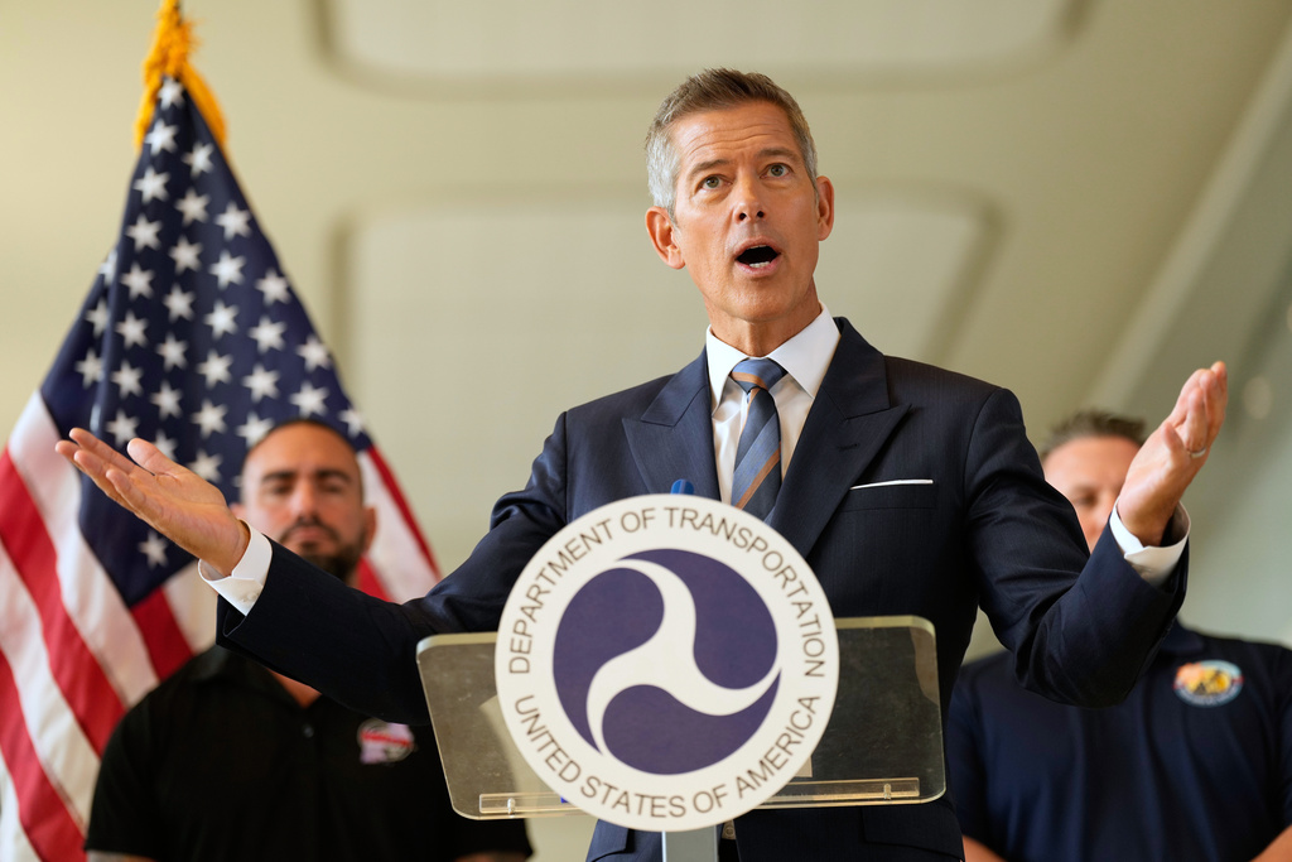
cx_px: 646
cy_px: 431
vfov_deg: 10.2
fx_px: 4845
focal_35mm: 135
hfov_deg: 15.2
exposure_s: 1/350
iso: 500
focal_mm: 135
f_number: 2.8
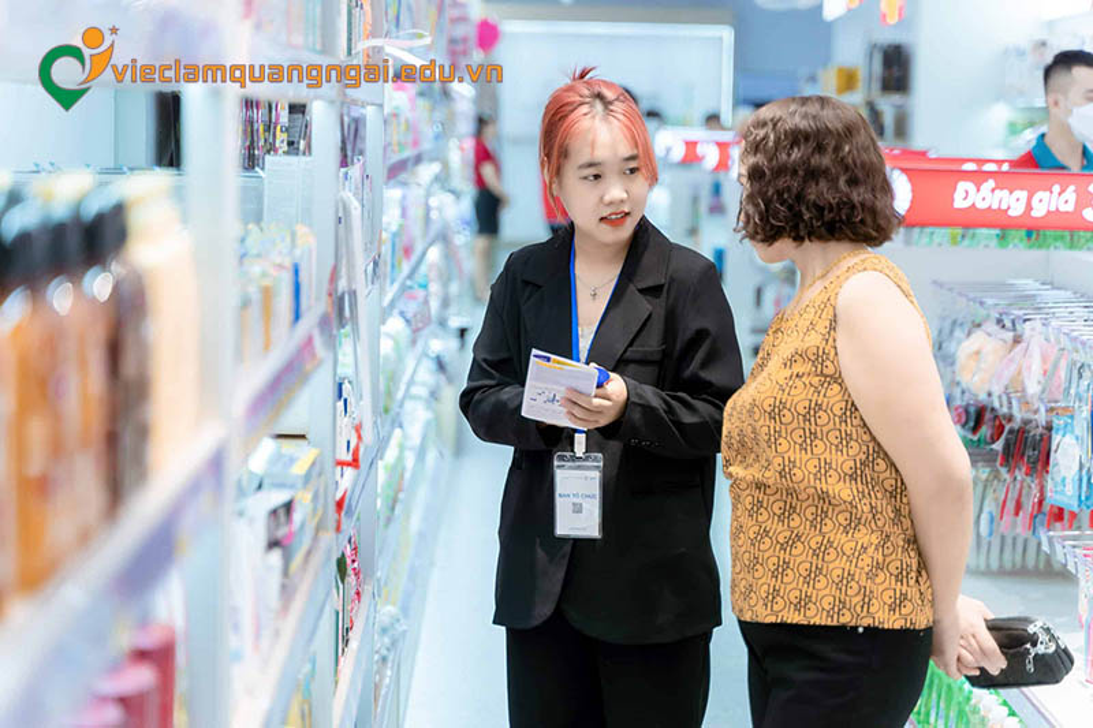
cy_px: 364
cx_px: 546
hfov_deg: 27.0
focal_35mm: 75
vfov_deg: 18.2
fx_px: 2276
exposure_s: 1/200
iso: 400
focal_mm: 75
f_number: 2.8
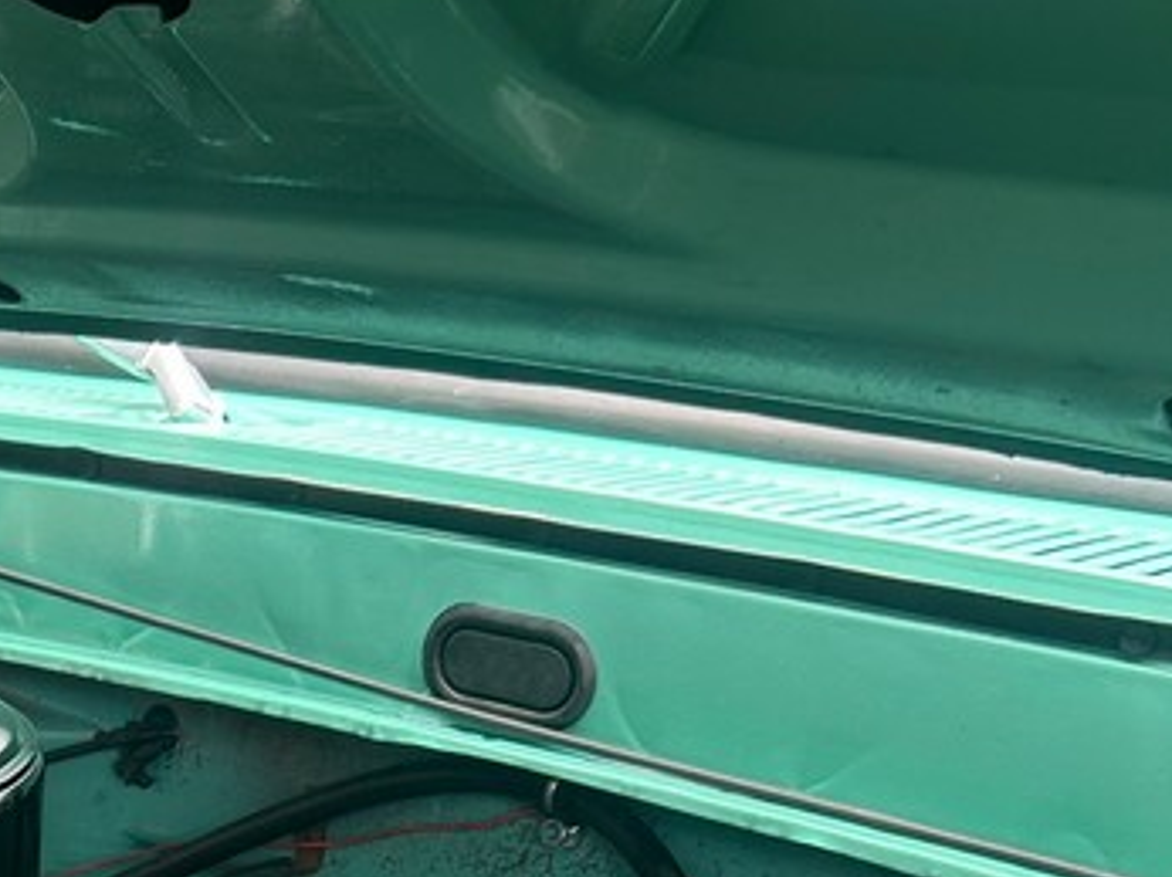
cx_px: -305
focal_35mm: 77
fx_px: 2605
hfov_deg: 22.9
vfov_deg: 17.6
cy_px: 1229
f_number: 1.5
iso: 50
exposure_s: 1/121
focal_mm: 5.7
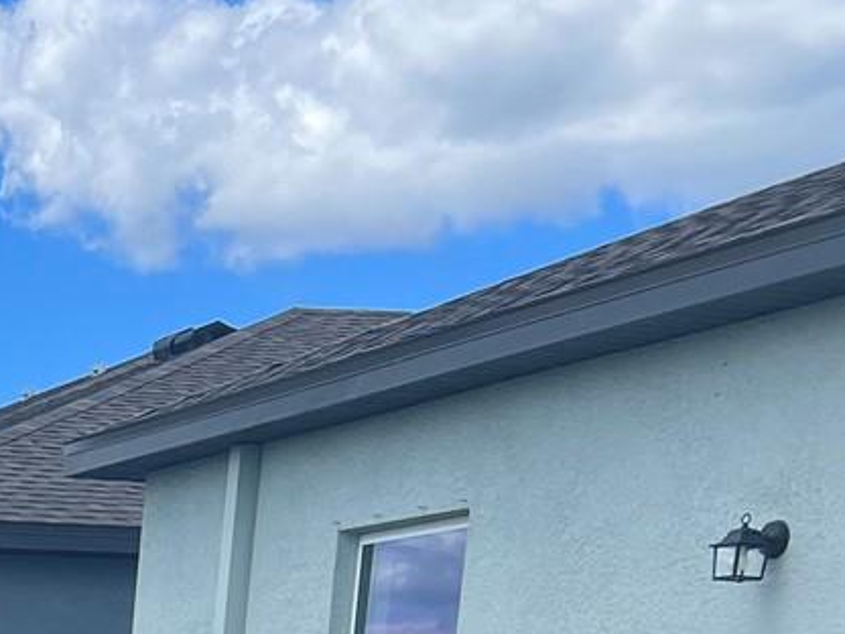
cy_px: 1203
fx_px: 2441
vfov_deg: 13.1
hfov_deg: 16.5
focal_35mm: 100
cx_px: -670
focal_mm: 5.7
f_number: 1.5
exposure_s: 1/4115
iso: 50
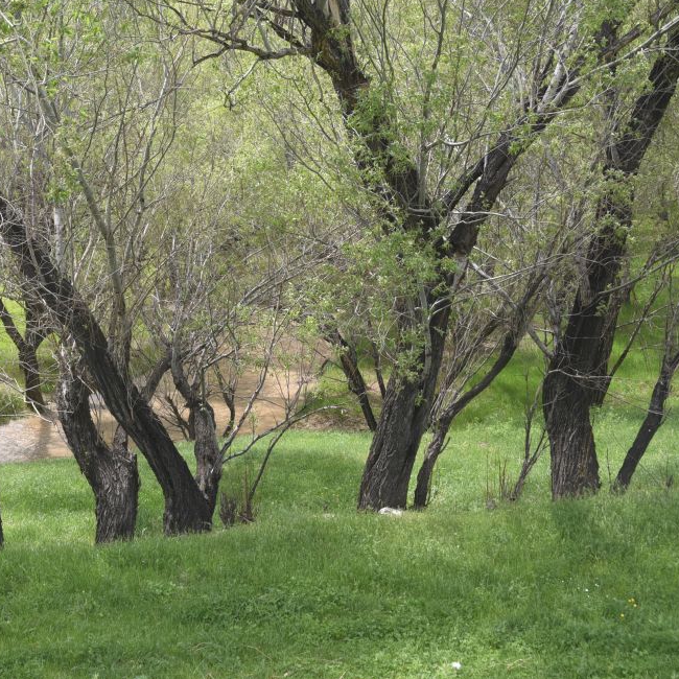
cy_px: 293
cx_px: 149
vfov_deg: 20.4
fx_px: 1886
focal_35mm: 85
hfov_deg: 20.2
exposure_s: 1/125
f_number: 7.1
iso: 160
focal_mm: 50
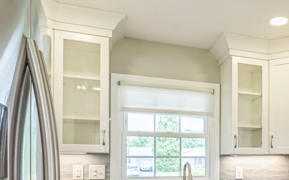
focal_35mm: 35
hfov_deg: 52.4
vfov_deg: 34.2
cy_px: 163
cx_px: 223
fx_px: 276
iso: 640
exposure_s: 1/125
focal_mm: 16
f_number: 6.3
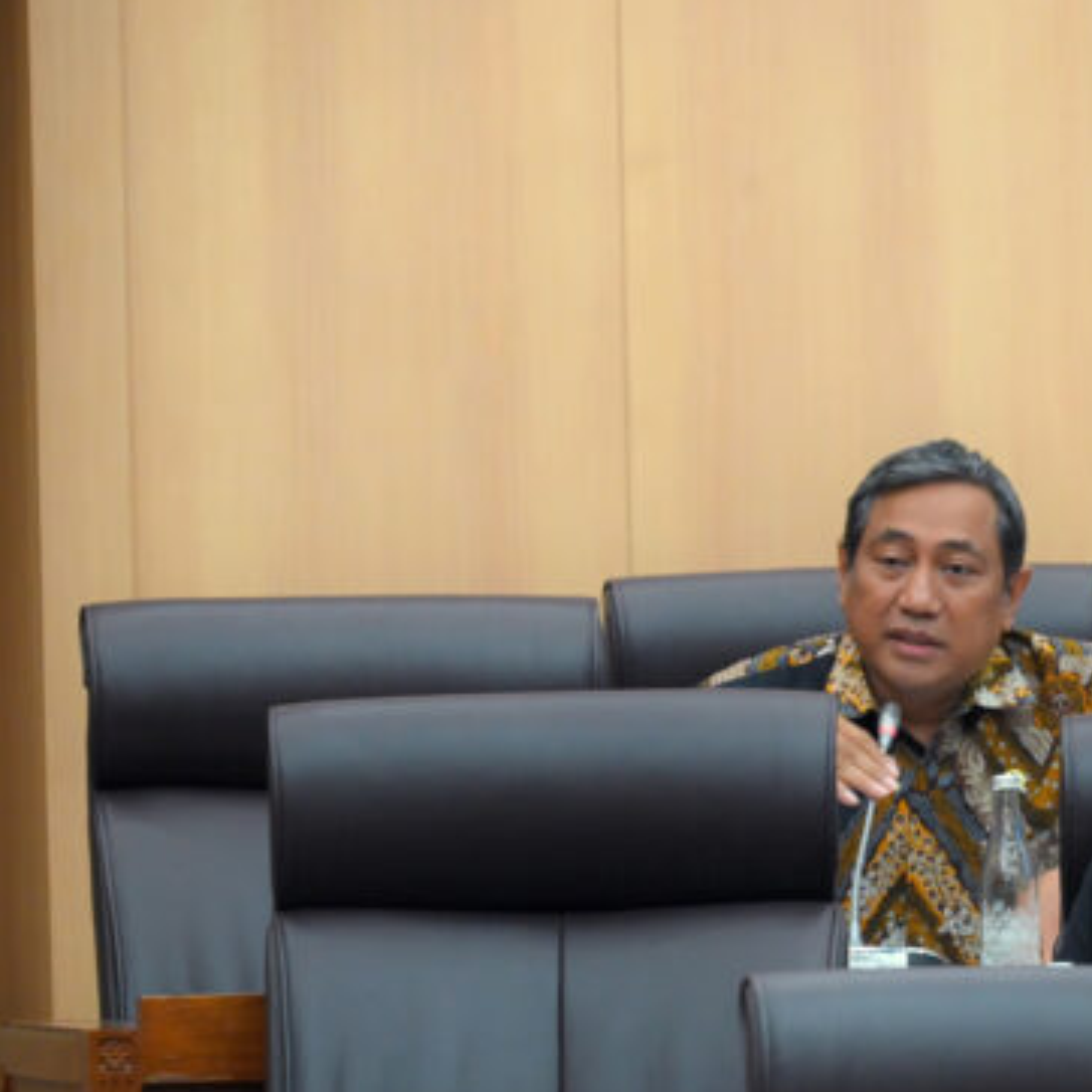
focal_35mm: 361
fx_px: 12884
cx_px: 962
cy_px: 623
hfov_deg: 4.8
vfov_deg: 4.9
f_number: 6.3
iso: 3200
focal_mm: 200
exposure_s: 1/125
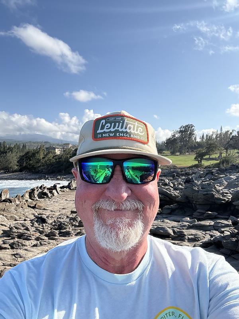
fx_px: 276
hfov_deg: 46.8
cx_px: 120
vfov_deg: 60.0
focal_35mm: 30
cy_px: 160
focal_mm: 2.69
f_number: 1.9
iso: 40
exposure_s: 1/1080
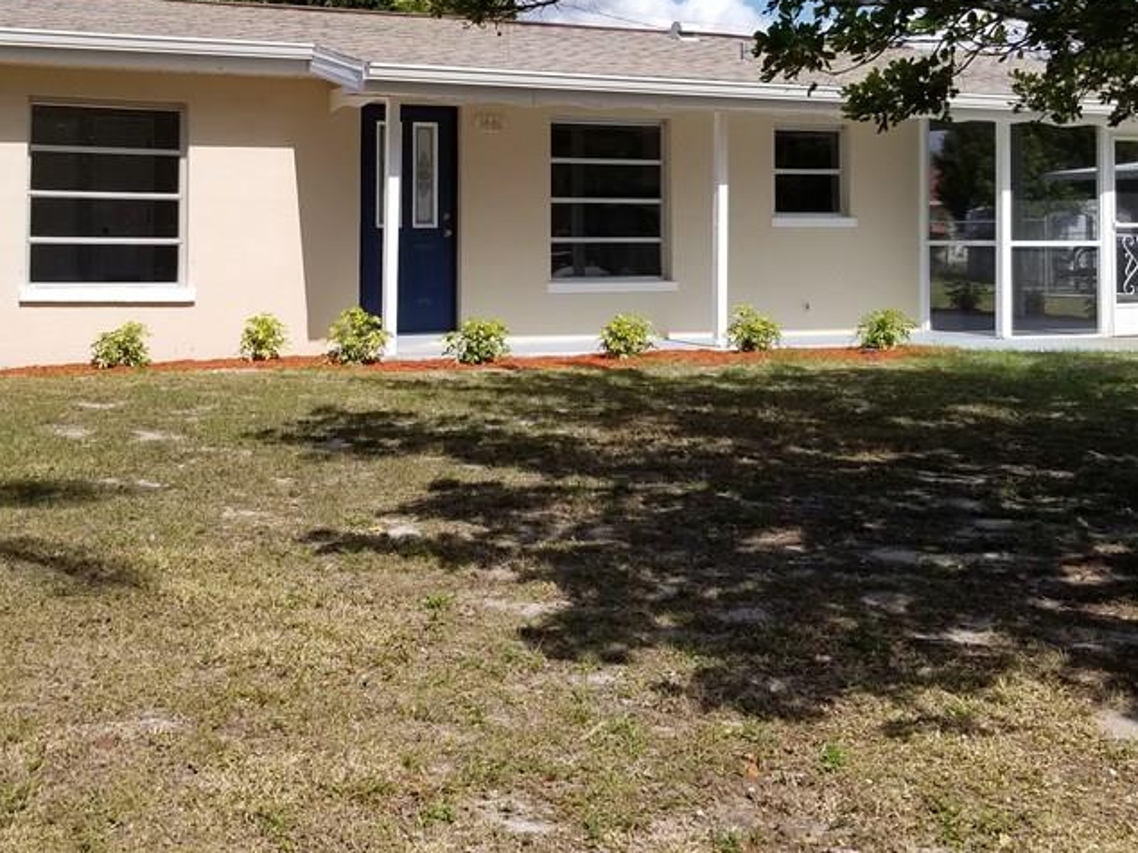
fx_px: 1380
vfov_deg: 33.6
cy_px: 208
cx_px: 571
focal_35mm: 42
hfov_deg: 44.8
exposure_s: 1/3906
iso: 50
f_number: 1.7
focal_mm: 4.25
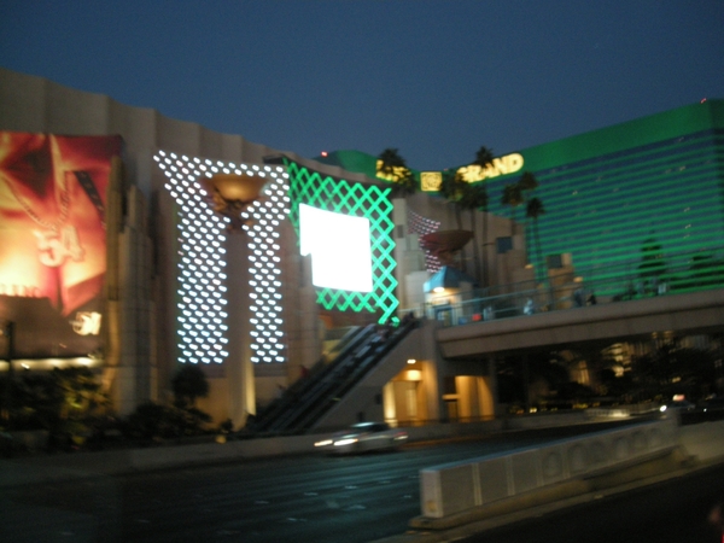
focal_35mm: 37
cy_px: 272
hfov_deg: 50.1
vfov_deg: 38.7
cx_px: 362
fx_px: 774
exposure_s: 1/12
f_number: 2.8
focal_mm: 7.9
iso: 400
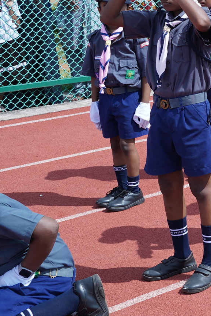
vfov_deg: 20.7
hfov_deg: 11.4
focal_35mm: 97
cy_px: 47
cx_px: 523
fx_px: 853
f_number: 8
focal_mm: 28
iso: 200
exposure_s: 1/400
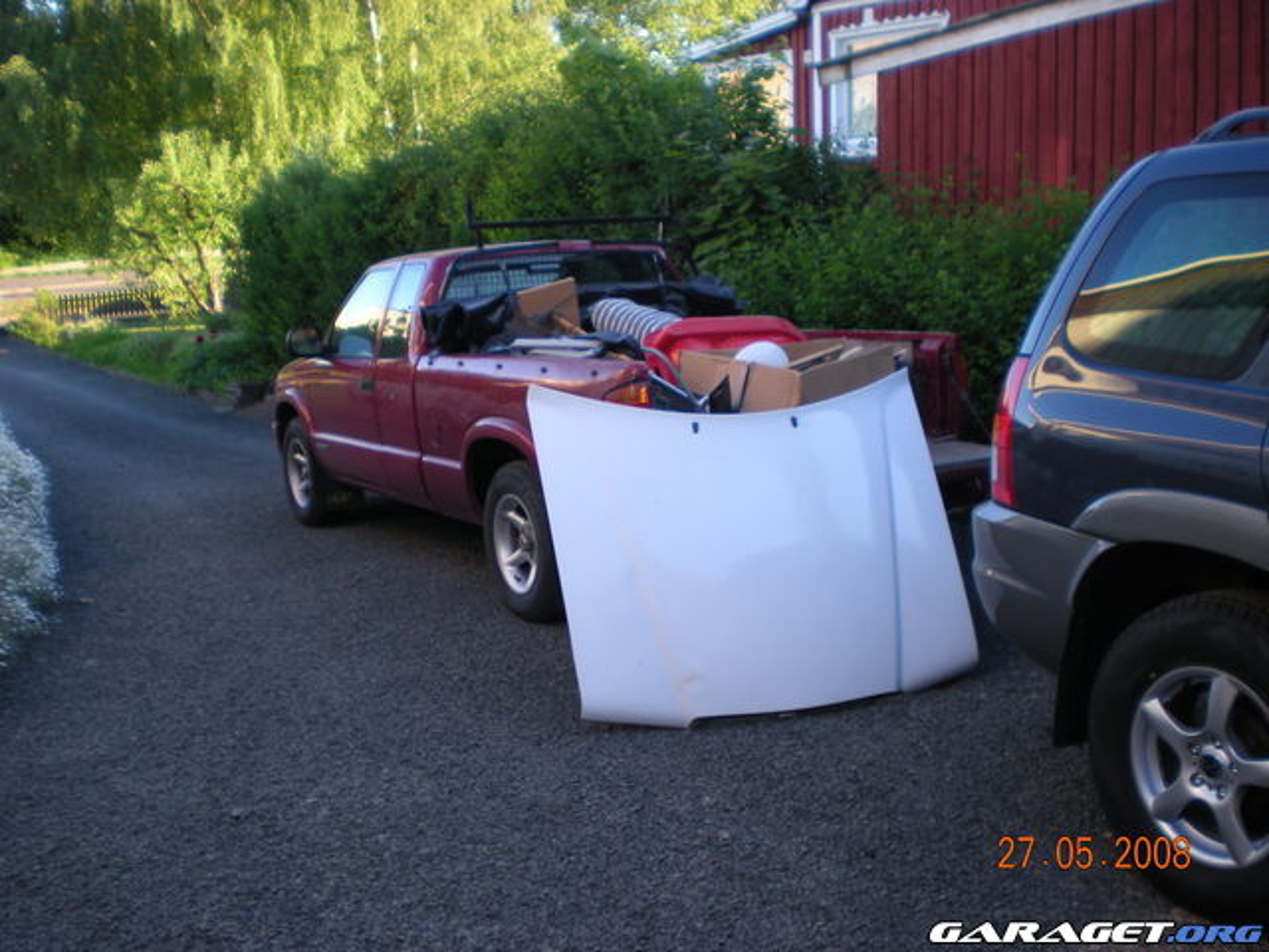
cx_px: 634
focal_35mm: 38
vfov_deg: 37.7
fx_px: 1393
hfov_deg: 49.0
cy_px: 476
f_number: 3.1
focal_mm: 6.3
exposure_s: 1/66.8
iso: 64
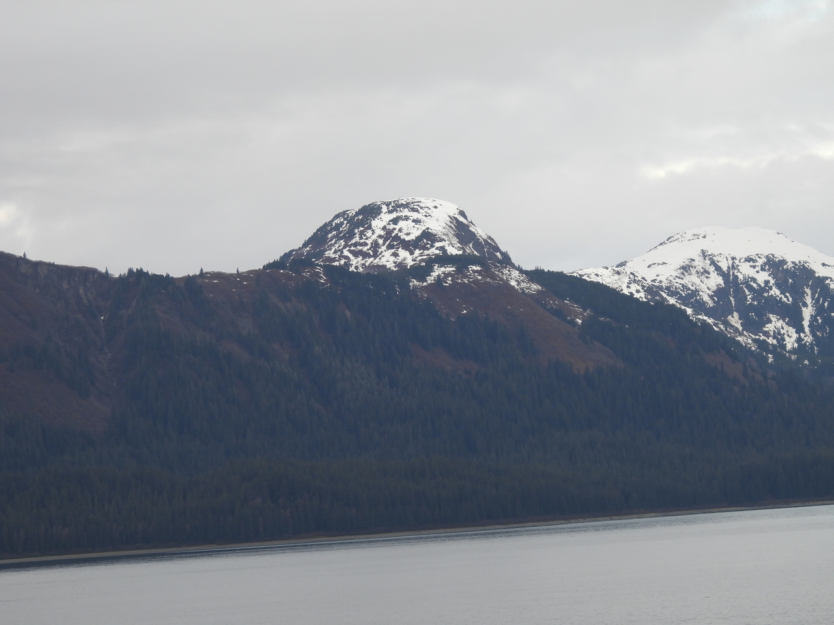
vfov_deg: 8.7
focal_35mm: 170
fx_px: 4096
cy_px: 312
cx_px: 417
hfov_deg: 11.6
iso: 100
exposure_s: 1/160
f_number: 4.5
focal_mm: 30.3
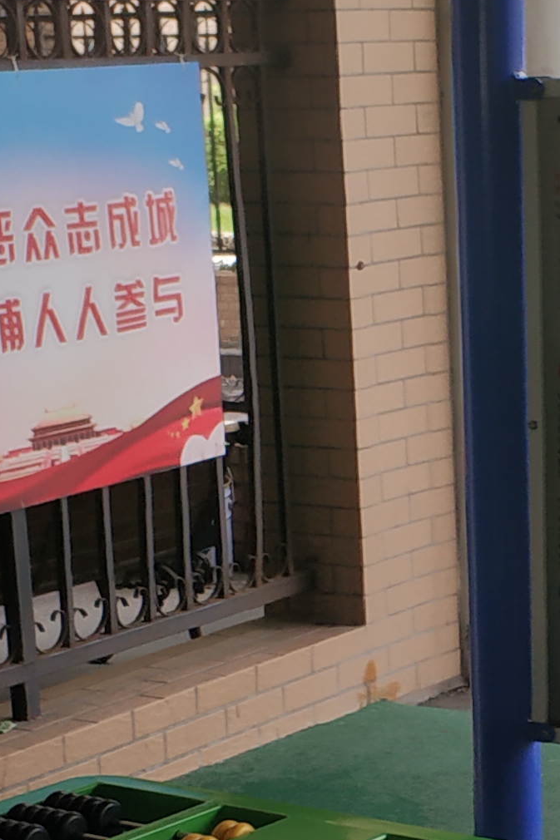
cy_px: 716
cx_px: 594
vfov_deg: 18.0
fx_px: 2614
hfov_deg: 12.1
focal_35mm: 112
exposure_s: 1/562
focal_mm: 3.82
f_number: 1.8
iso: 251
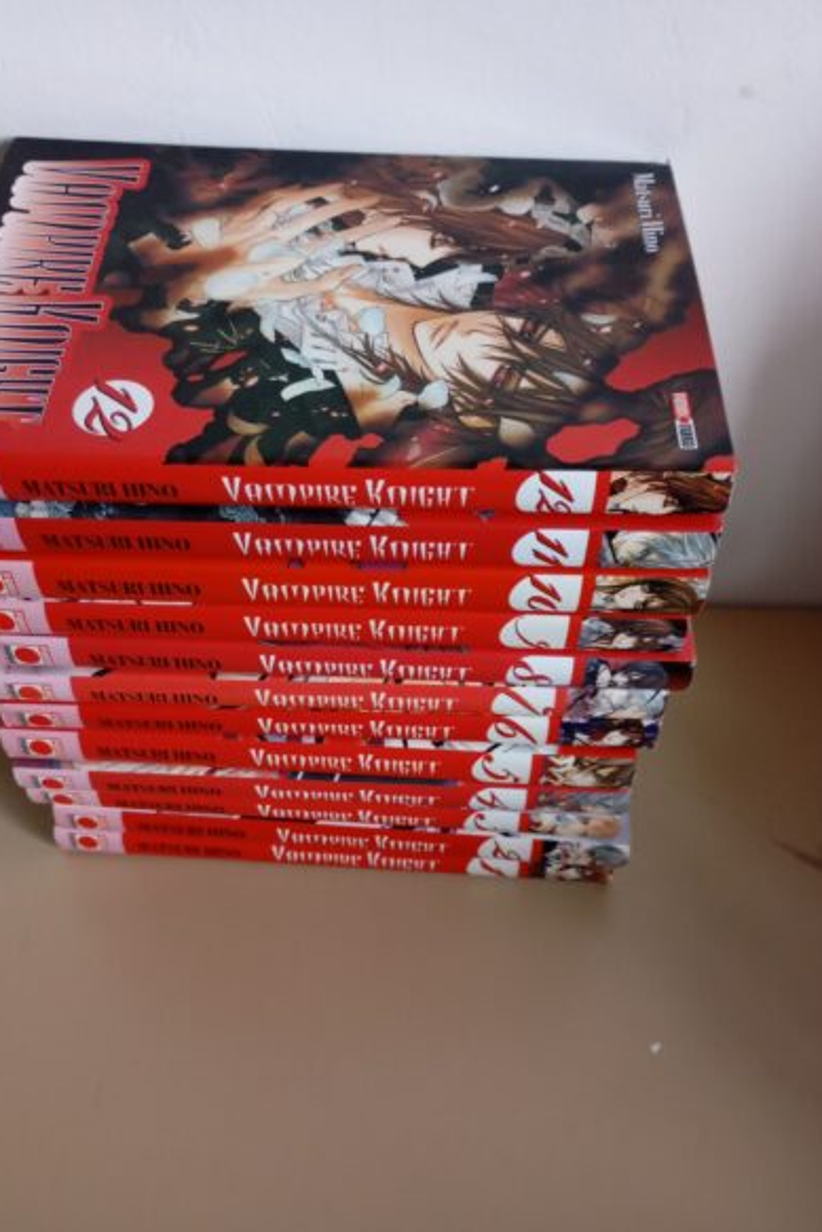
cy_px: 628
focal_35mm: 30
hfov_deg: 43.6
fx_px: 1027
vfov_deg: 61.9
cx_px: 363
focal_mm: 4.27
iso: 1771
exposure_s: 1/20
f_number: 1.8
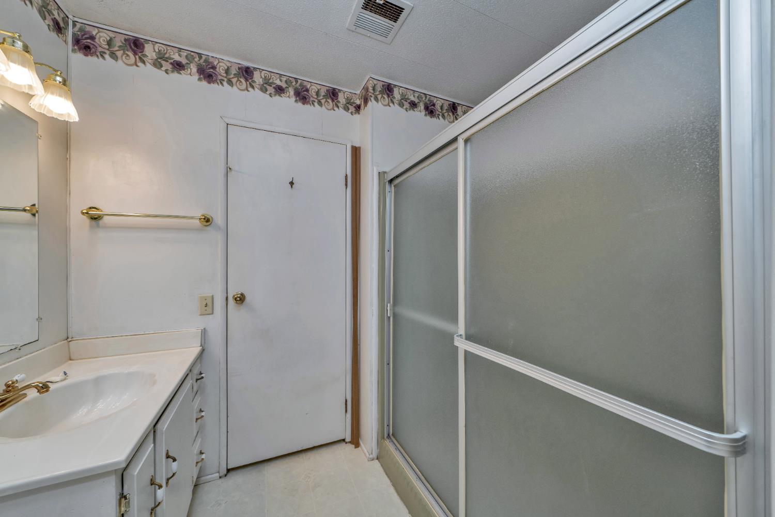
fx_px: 258
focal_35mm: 12
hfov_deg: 112.6
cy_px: 258
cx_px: 388
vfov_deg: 90.0
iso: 320
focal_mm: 12
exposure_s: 1/80
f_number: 6.3
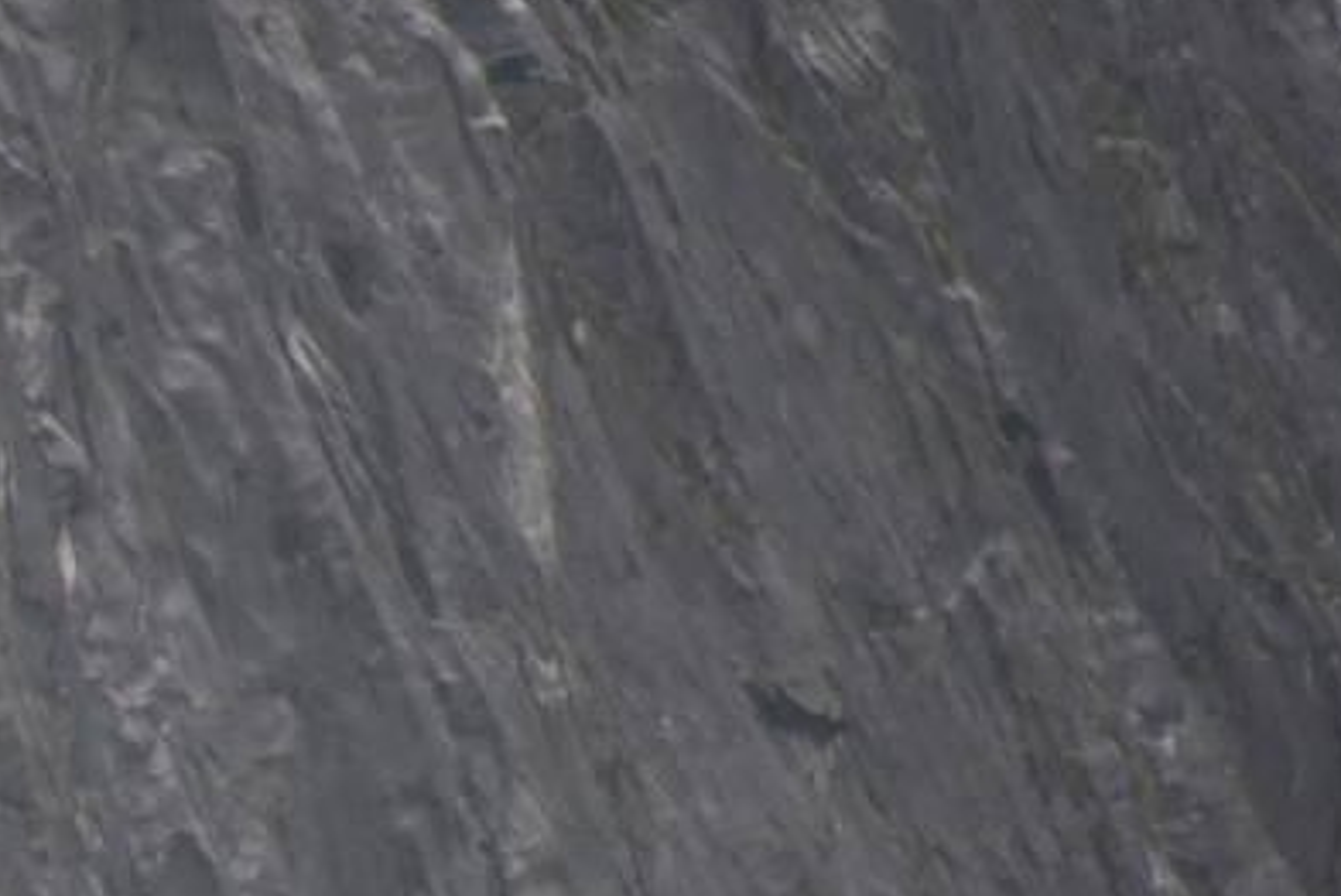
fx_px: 36494
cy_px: 1108
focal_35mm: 979
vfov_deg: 1.4
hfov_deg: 2.1
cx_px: -800
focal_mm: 300
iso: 1250
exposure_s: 1/640
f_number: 5.6
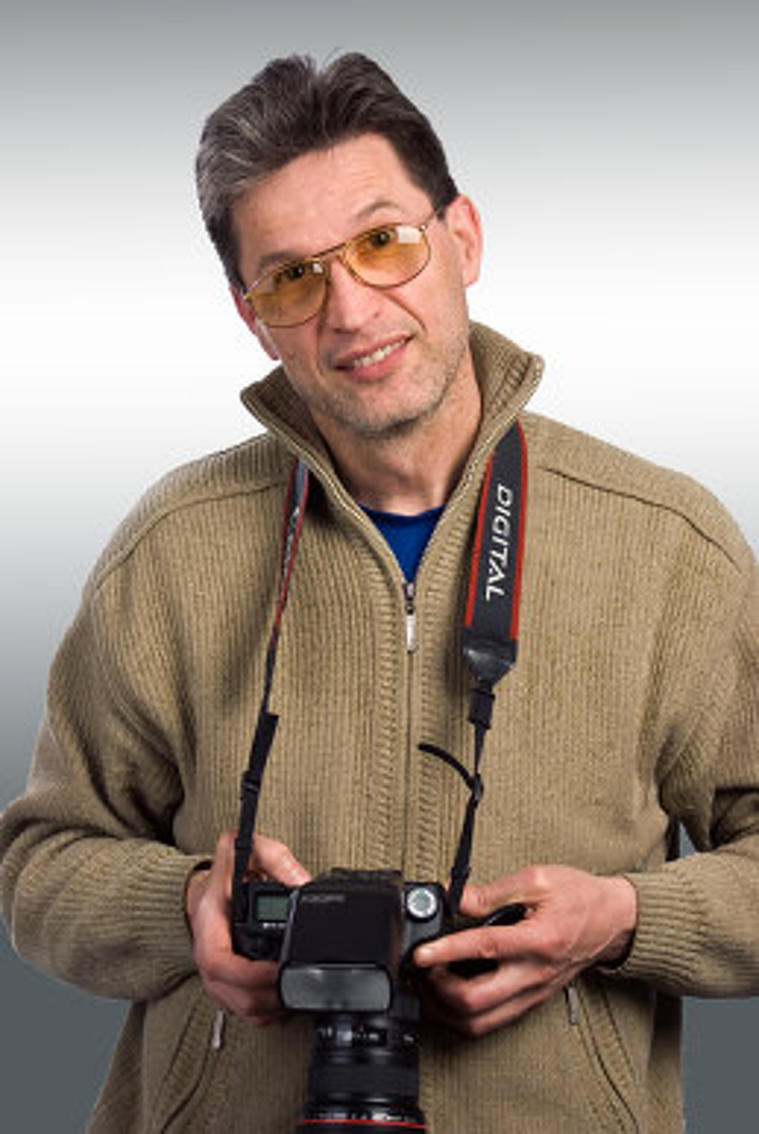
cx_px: 380
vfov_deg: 18.2
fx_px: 3548
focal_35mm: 112
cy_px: 567
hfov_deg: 12.2
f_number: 8
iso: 100
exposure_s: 1/125
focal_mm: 75
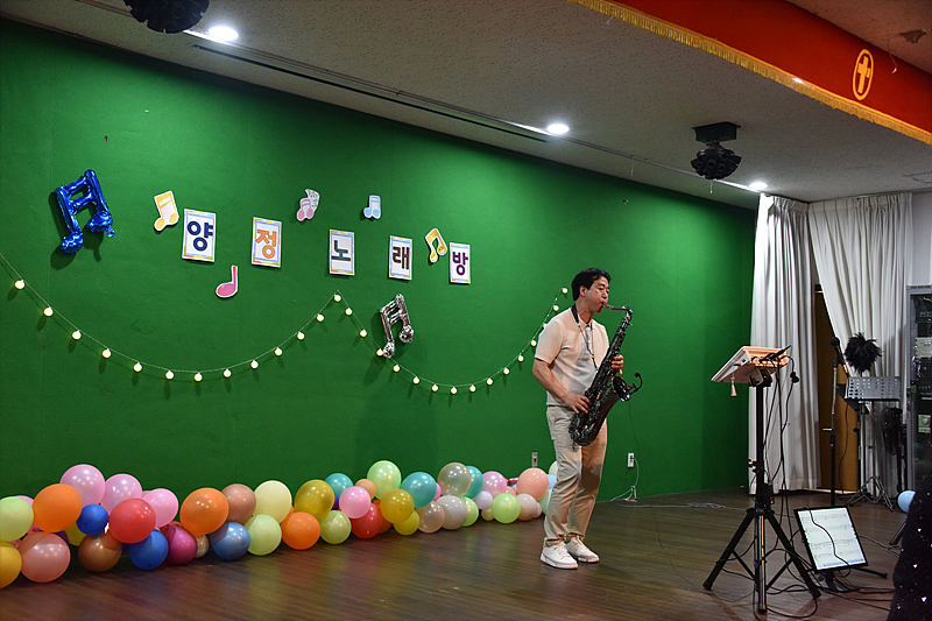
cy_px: 310
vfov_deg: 33.4
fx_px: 1035
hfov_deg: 48.5
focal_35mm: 40
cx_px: 466
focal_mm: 40
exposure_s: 1/125
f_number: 4.5
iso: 2500
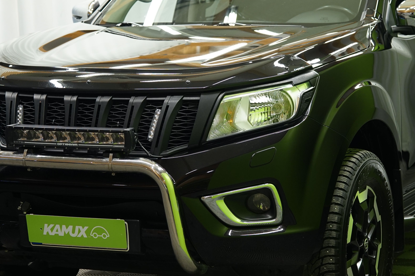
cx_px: 243
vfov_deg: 11.1
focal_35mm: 124
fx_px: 1429
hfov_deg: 16.5
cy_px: 108
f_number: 3.5
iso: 640
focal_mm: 65
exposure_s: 1/40
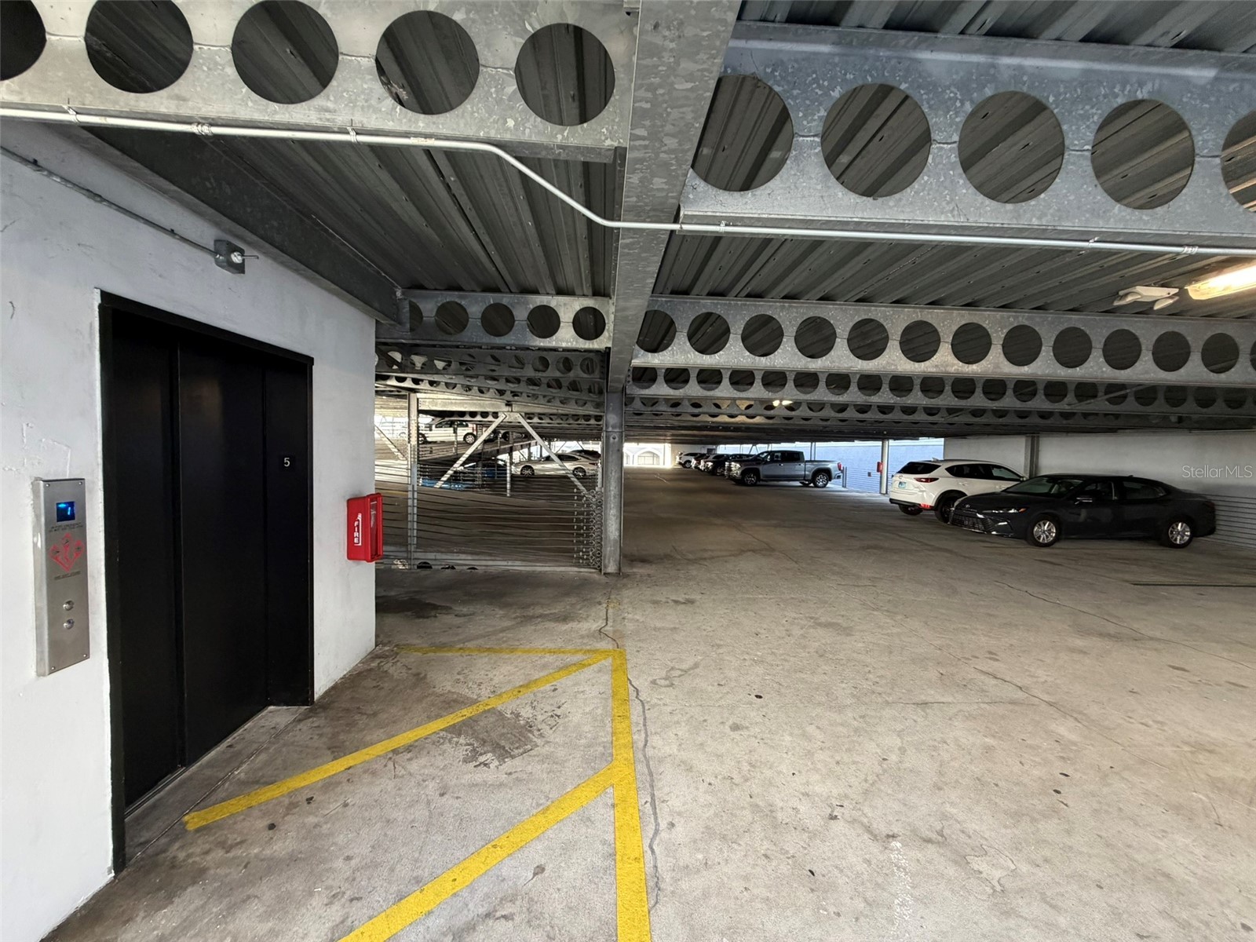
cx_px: 628
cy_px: 471
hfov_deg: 102.1
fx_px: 508
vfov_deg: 85.7
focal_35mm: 14
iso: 320
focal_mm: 2.22
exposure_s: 1/101
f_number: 2.2
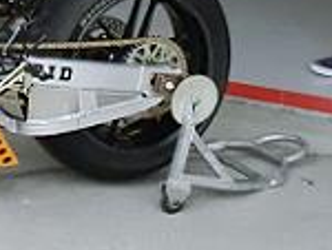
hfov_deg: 13.9
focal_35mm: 135
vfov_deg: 10.9
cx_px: -122
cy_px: -22
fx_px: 1297
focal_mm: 7.4
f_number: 4.4
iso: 800
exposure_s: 1/320
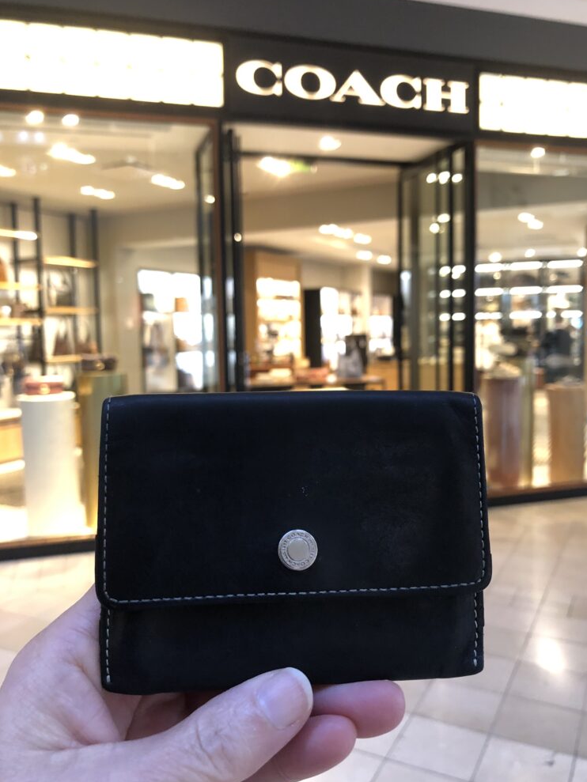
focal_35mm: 29
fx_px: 656
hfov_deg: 48.2
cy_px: 385
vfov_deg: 61.7
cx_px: 303
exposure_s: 1/13
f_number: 1.8
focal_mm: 3.99
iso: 100
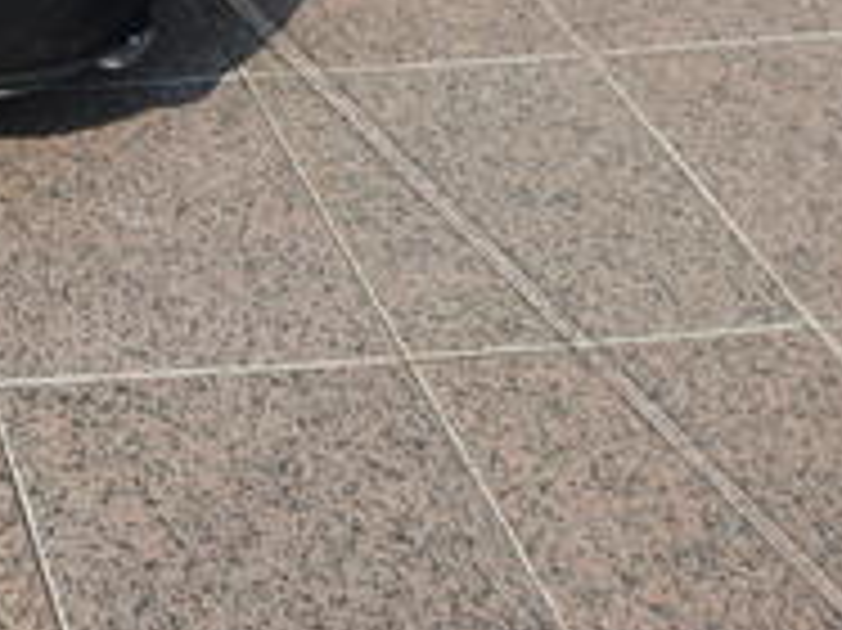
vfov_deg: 15.2
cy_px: -657
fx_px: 1875
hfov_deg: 21.3
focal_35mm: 77
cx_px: -423
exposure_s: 1/100
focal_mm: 11.5
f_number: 11
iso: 100
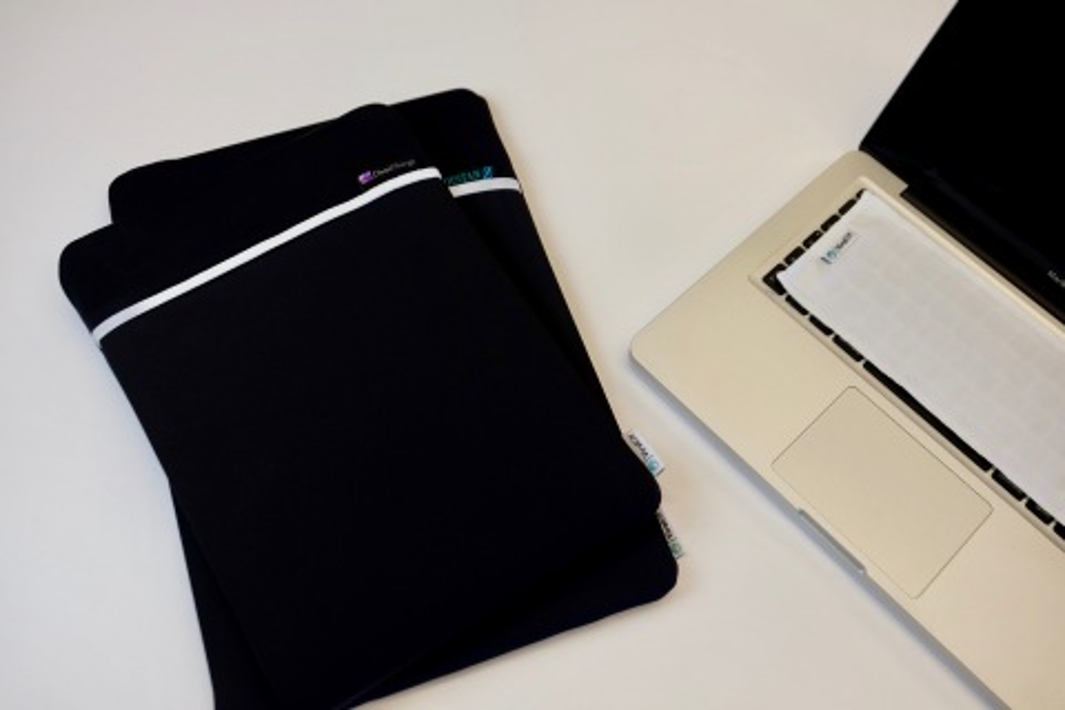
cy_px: 355
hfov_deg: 55.8
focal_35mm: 34
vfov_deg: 38.9
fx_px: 1006
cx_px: 532
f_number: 4
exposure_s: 1/100
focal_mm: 22.4
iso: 200
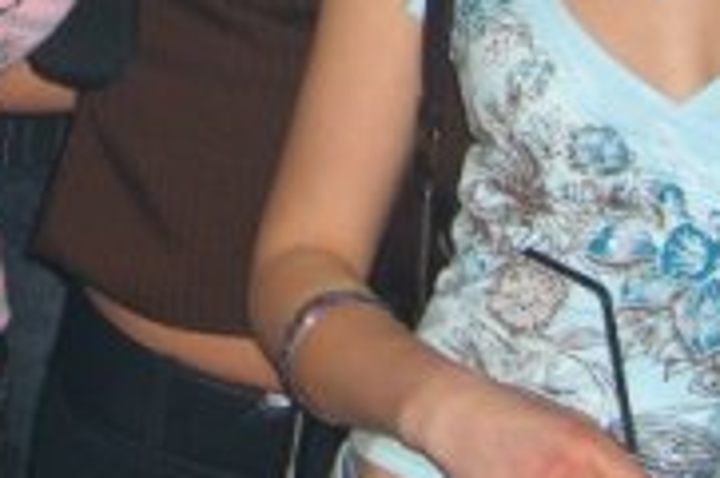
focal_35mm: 159
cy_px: -251
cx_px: 56
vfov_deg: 8.4
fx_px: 3174
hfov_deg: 12.8
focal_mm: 9.5
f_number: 3.1
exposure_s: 1/60
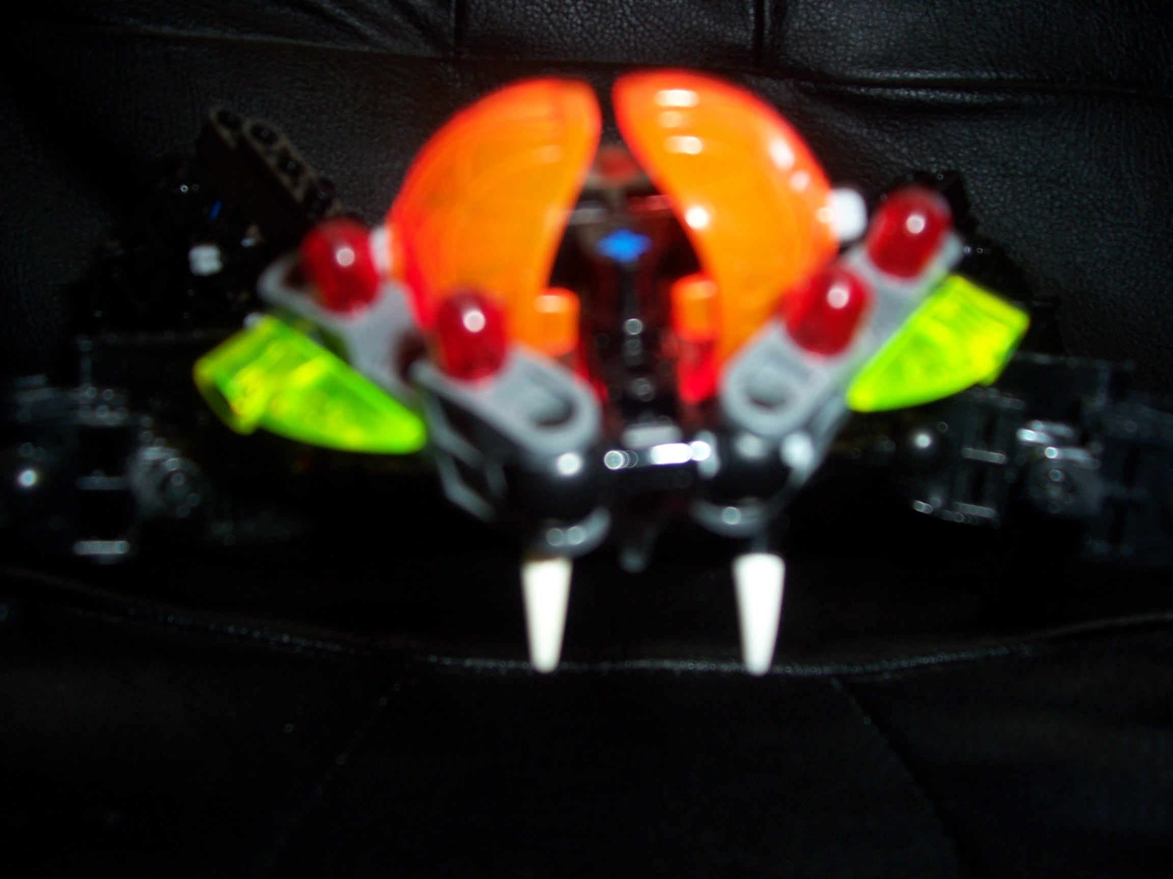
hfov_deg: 54.0
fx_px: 1152
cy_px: 440
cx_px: 586
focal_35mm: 34
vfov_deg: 41.8
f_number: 2.7
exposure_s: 1/60
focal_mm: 5.6
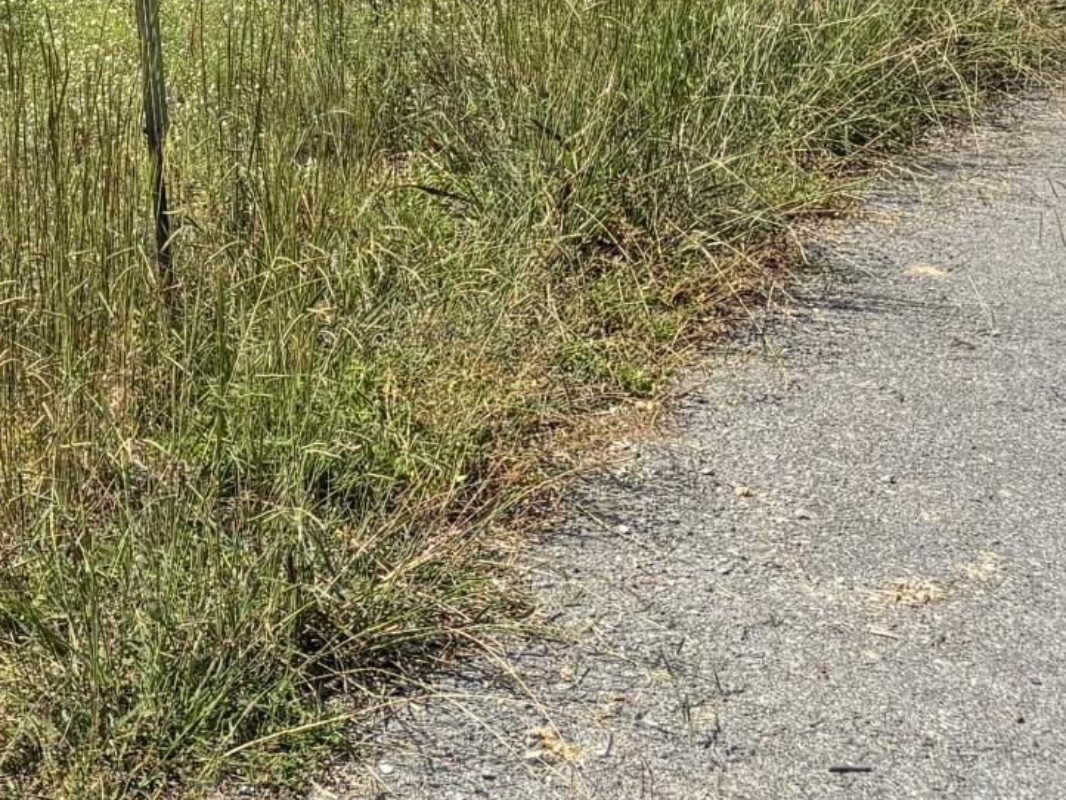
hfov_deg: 17.2
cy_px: -604
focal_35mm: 108
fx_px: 3327
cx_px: -285
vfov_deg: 12.6
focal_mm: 5.96
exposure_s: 1/3788
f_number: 1.6
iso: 50
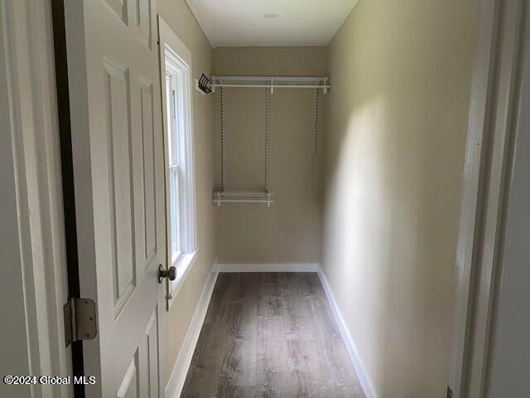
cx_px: 265
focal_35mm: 26
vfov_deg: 53.1
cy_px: 199
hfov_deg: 67.3
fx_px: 398
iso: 125
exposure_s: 1/66
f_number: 1.8
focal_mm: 4.25
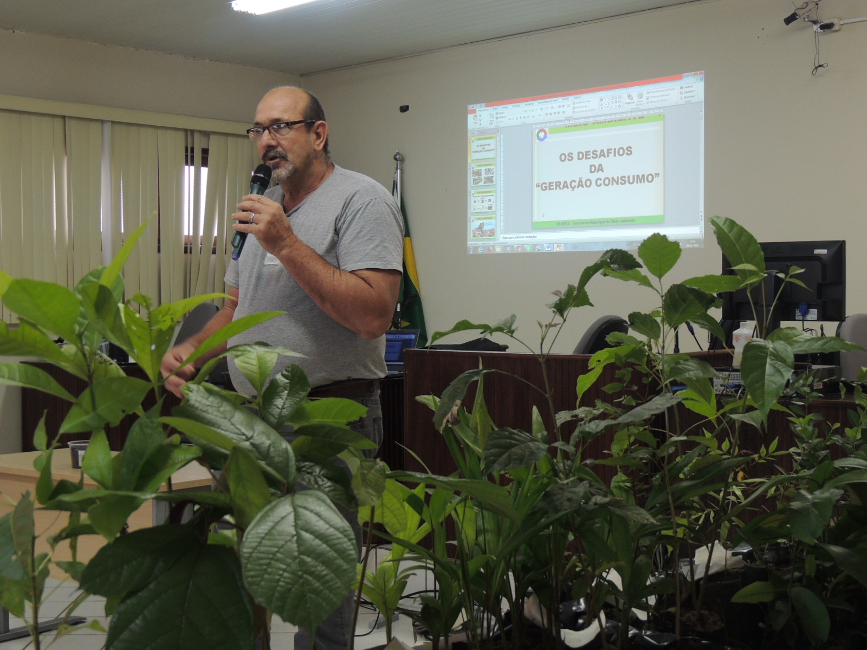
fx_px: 1252
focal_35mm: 50
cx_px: 434
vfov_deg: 29.1
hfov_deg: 38.2
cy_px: 325
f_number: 3.6
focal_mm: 8.9
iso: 280
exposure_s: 1/50
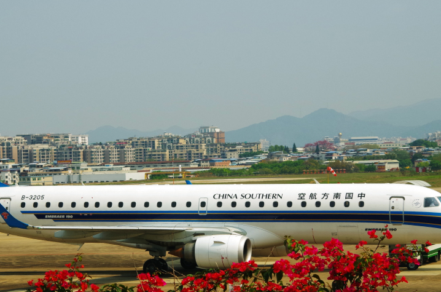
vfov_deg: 11.6
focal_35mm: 117
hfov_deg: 17.5
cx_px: 178
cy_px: 185
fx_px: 1430
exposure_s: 1/750
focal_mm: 55
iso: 400
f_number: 11
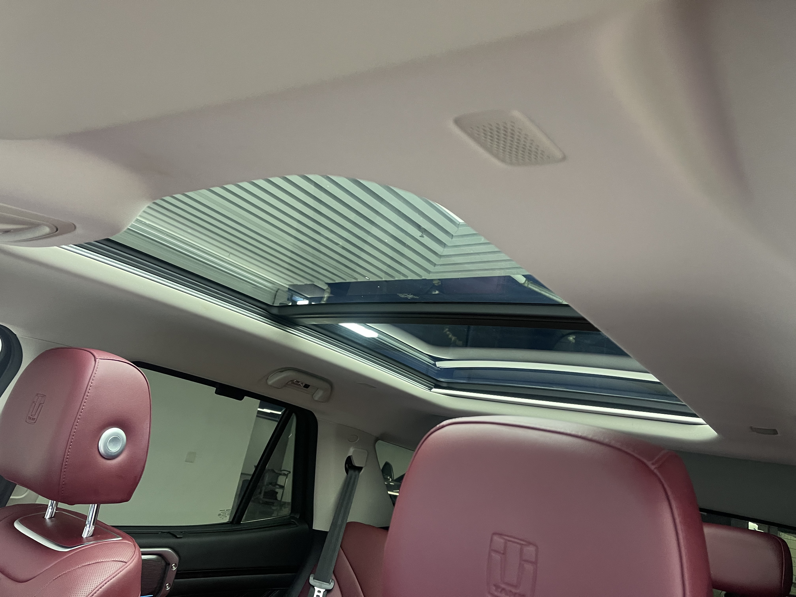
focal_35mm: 25
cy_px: 298
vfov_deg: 54.9
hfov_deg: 69.4
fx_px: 575
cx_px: 398
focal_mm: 5.1
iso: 320
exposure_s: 1/50
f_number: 1.6
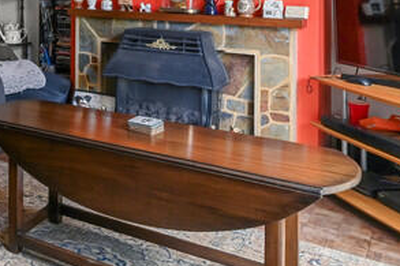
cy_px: -28
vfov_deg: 25.5
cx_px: -51
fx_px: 544
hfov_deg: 34.3
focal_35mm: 49
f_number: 8
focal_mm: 14
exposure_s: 1/1.25
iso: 400
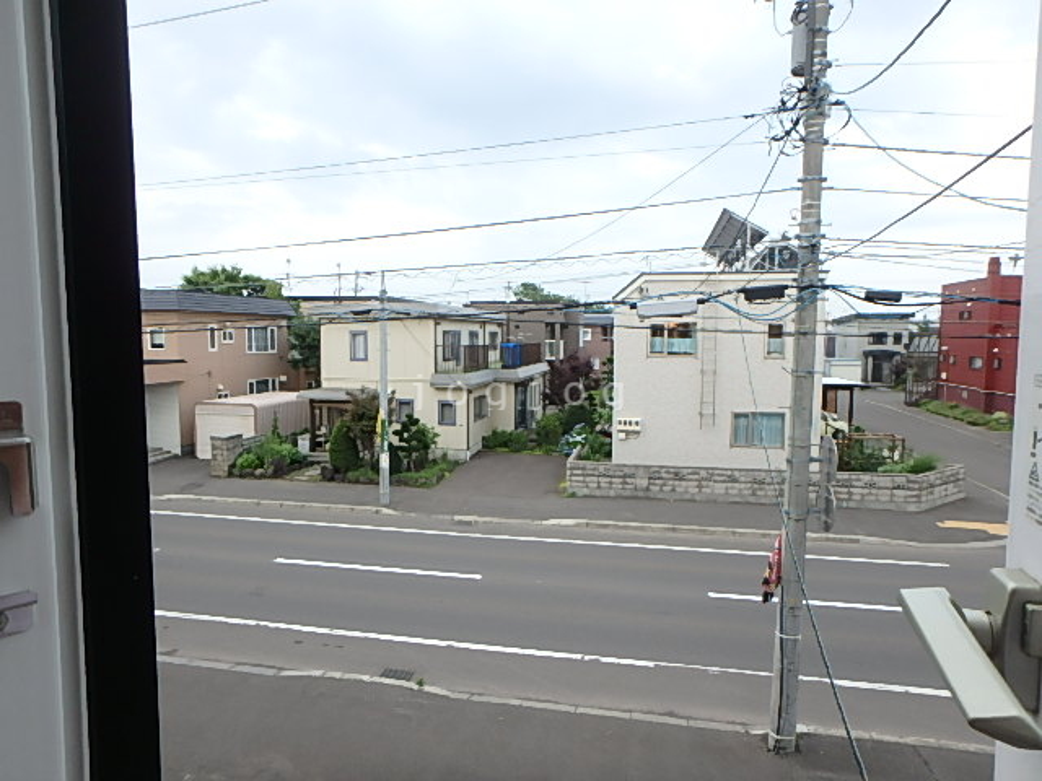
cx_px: 521
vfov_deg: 63.4
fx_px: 632
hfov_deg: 79.0
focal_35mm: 21
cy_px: 390
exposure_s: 1/250
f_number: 3.5
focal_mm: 3.7
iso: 125
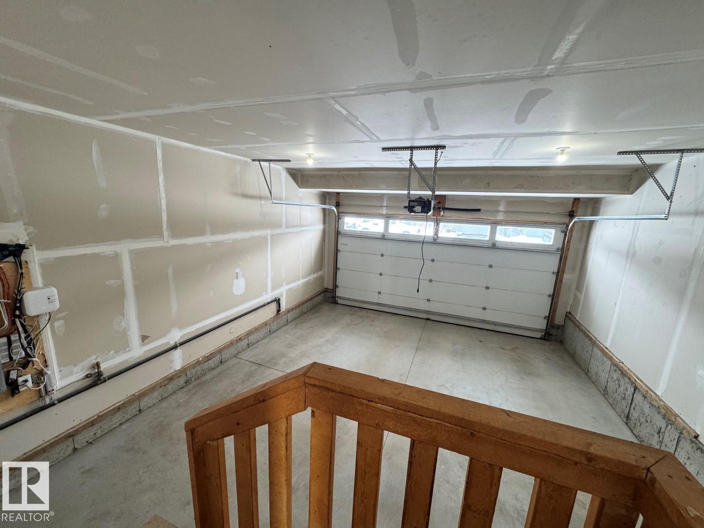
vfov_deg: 85.7
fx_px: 285
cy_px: 264
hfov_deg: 102.1
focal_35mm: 14
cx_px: 352
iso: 200
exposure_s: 1/120
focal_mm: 2.22
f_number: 2.2
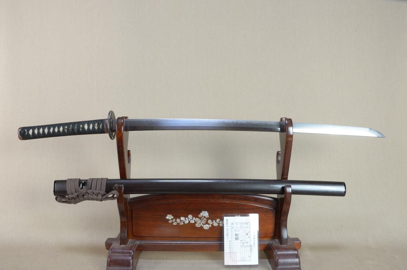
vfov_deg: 47.9
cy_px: 135
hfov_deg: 67.4
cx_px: 204
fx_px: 305
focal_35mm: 27
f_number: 11
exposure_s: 1/1.6
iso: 400
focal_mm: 18
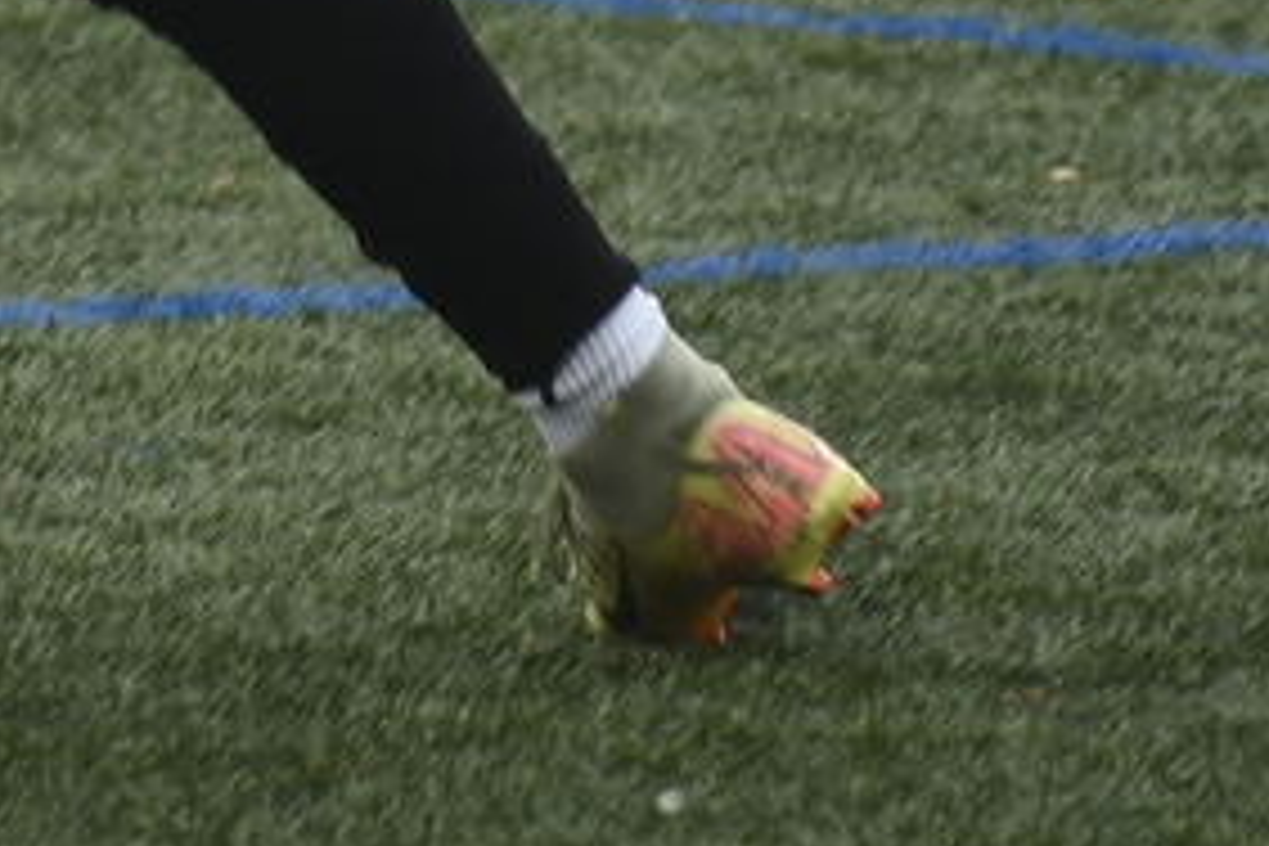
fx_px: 36516
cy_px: -878
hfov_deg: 2.0
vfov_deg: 1.3
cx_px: -927
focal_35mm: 1036
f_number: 4.8
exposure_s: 1/320
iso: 640
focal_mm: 130
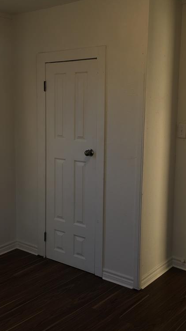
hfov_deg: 27.7
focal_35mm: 43
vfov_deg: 47.4
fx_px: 377
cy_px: 167
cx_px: 78
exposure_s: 1/40
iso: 25
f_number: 2.2
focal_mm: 4.15
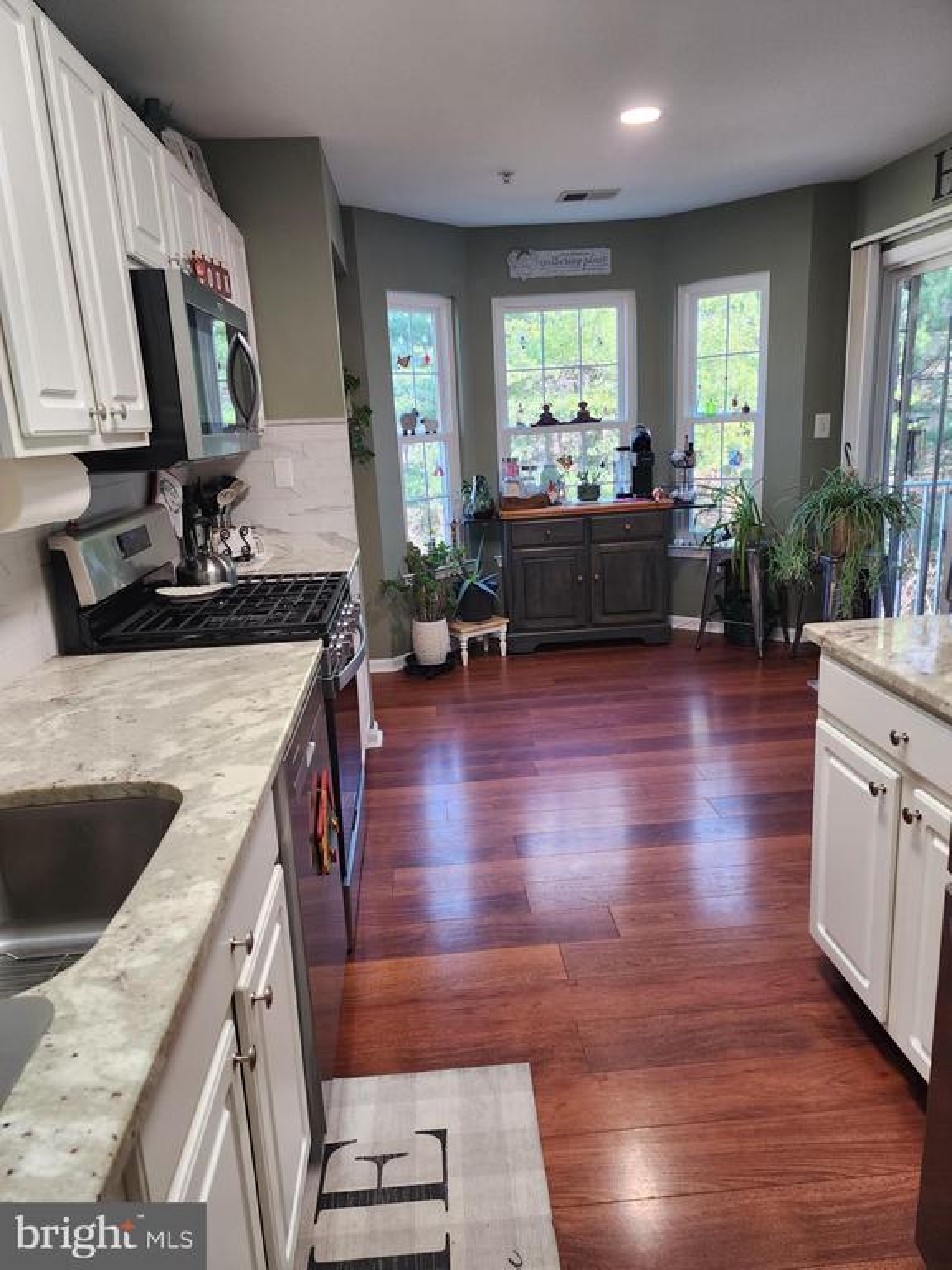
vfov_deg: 73.9
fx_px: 843
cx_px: 476
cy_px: 635
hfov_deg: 58.9
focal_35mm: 23
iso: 200
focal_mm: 6.4
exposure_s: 1/120
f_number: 1.8
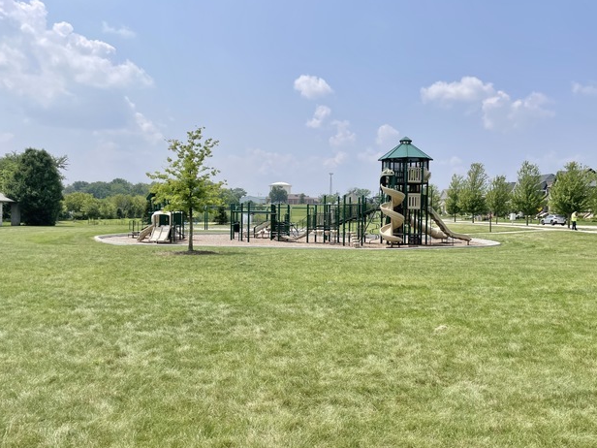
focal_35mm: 27
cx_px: 307
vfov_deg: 51.4
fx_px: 466
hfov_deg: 65.3
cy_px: 228
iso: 32
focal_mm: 4.2
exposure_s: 1/5291
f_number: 1.6
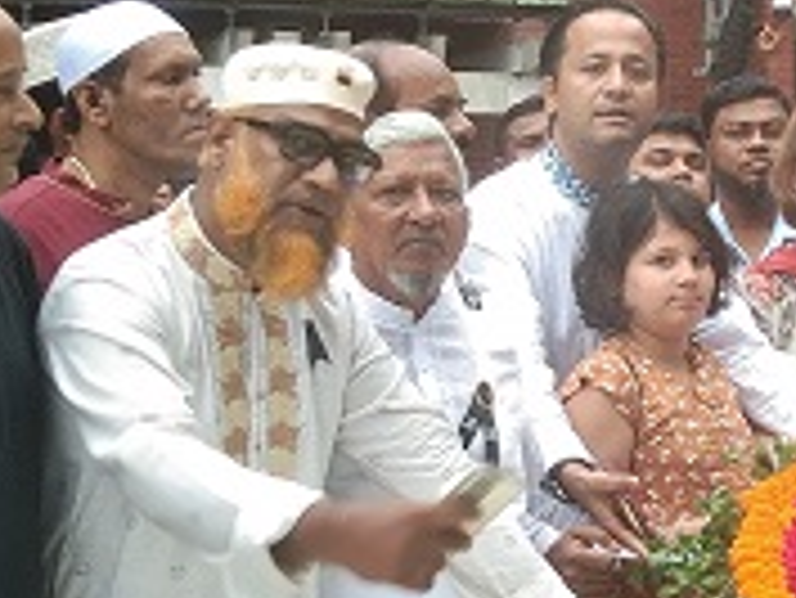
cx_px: 845
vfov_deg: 11.4
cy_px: 187
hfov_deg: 14.8
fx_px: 2991
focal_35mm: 130
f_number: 2.2
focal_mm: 5.99
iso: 79
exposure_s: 1/50
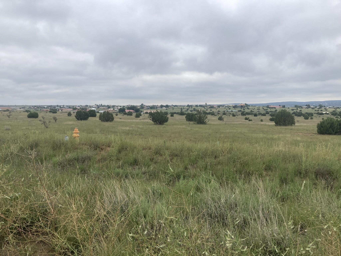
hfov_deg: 63.4
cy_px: 128
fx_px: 276
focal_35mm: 28
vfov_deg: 49.7
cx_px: 170
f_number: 1.8
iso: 20
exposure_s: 1/1297
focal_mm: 3.99
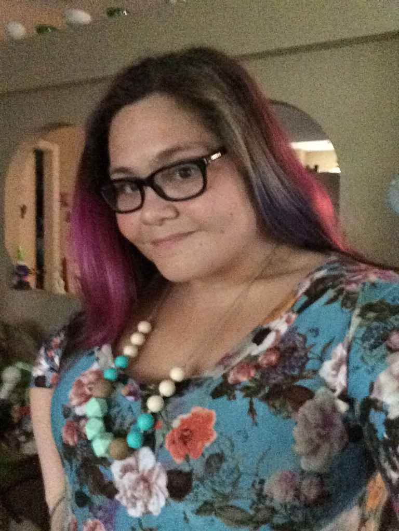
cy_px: 266
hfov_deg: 45.4
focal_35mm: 31
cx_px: 200
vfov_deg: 58.4
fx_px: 476
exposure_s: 1/15
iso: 1600
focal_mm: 2.15
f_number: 2.4
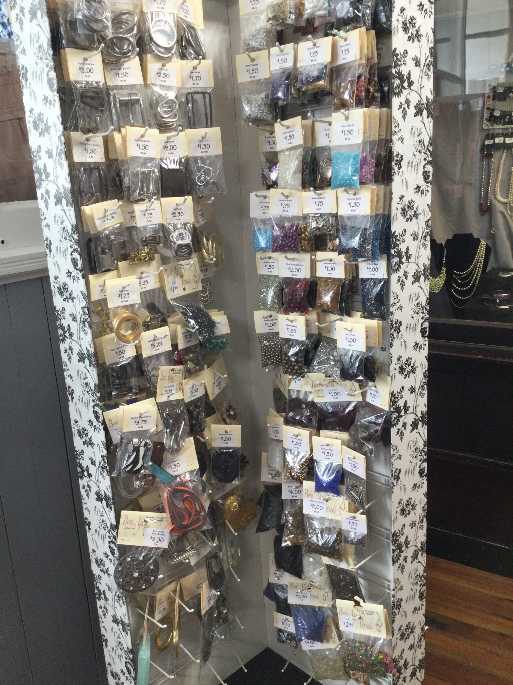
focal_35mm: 31
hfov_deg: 45.4
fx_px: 613
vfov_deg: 58.4
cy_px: 342
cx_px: 256
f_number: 2.4
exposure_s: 1/30
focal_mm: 3.3
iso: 64
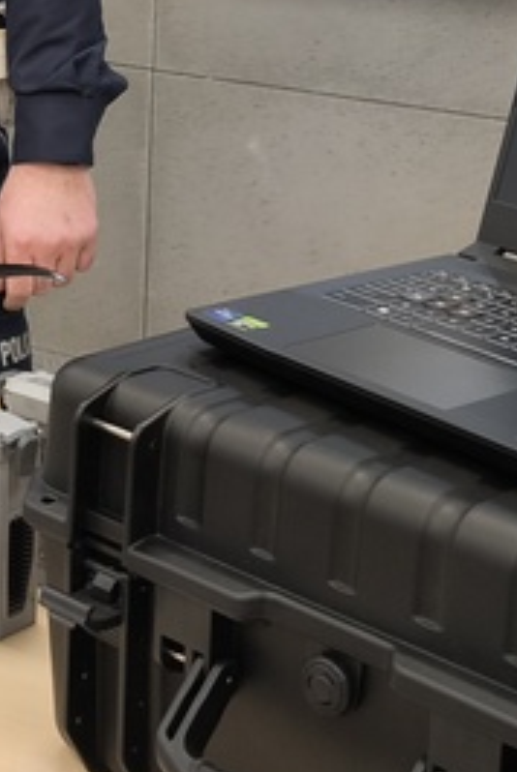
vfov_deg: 21.7
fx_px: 1977
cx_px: -73
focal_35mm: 92
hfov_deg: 14.5
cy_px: 107
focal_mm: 6.57
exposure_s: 1/100
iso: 200
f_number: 1.6
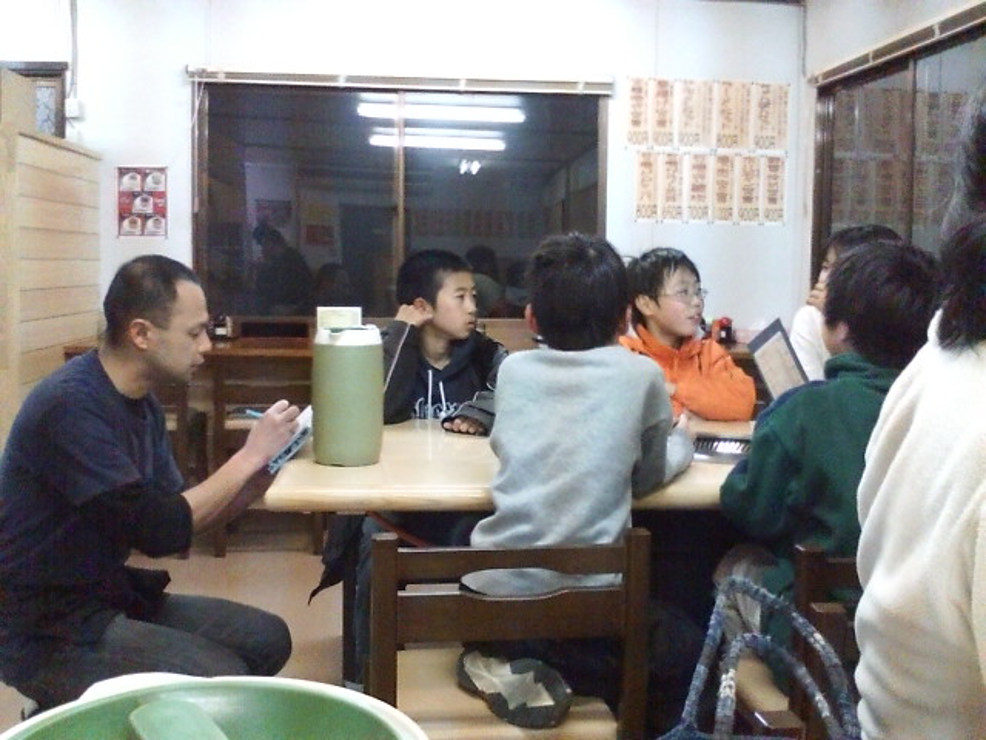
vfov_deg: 48.2
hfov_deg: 61.7
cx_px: 493
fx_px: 826
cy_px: 370
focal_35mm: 29
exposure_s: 1/76.9
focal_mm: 3.73
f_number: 3.5
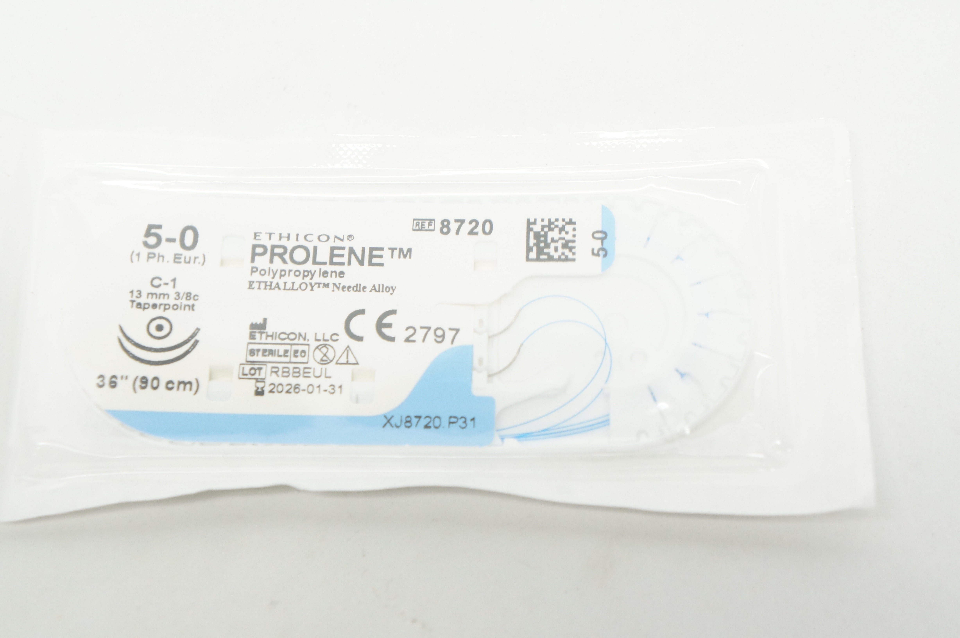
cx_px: 480
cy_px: 319
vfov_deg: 20.6
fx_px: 1758
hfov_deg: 30.5
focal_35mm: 66
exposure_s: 1/125
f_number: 5.6
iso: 800
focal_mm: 44
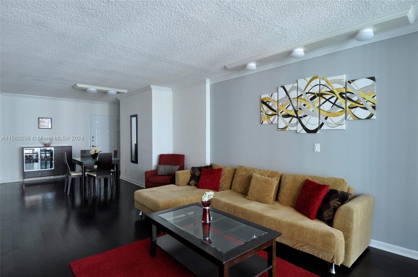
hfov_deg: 85.5
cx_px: 209
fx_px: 226
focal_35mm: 20
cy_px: 138
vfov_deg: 63.1
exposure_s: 1/60
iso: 450
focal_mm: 13
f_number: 4
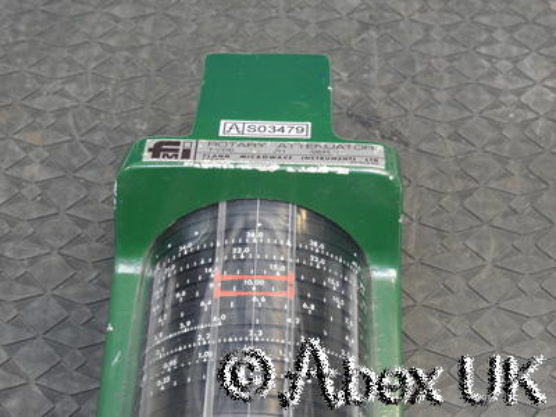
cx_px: 278
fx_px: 1092
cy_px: 208
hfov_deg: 28.6
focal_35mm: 68
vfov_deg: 21.6
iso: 400
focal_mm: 34
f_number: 11
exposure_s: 1/3.2
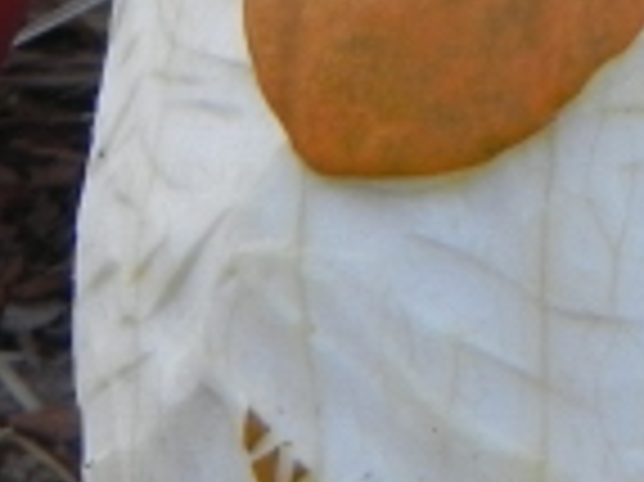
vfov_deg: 2.8
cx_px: 1151
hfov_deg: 3.7
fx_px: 9945
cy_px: 367
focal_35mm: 535
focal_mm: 18.8
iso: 160
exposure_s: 1/180
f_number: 4.5
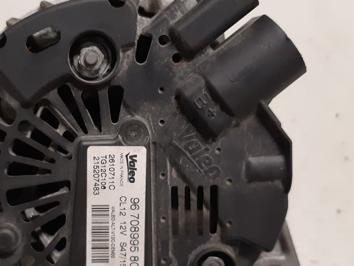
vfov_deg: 28.0
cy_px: 159
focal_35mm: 52
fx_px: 532
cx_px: 113
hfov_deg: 36.4
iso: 250
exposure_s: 1/50
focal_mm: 3.93
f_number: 1.7
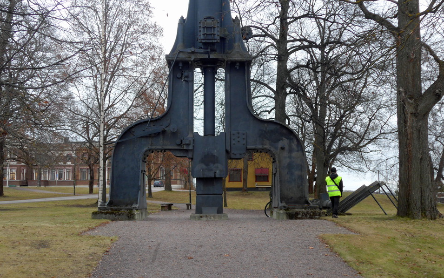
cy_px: 125
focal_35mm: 49
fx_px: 593
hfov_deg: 41.1
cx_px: 221
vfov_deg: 26.3
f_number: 3
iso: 125
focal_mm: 9.5
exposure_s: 1/60
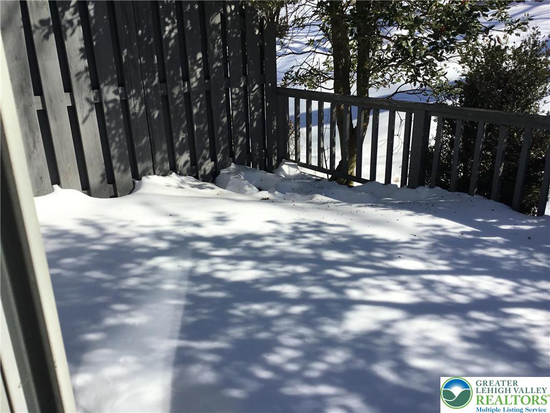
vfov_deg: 45.4
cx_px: 275
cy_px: 206
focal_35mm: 31
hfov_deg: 58.4
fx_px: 493
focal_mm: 3.3
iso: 25
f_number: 2.4
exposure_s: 1/1664
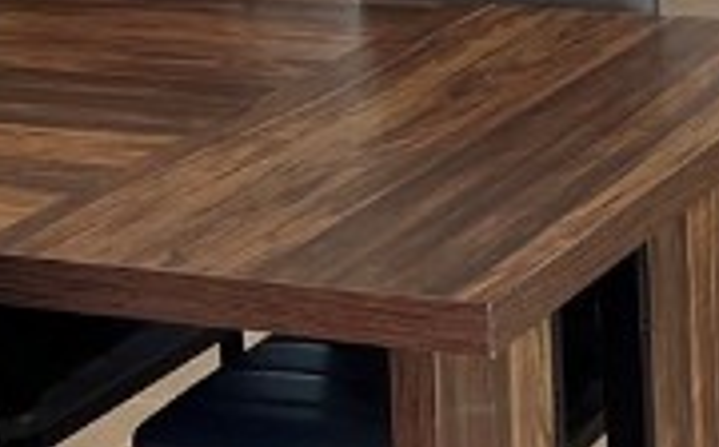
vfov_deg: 7.9
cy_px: -455
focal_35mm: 157
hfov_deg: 13.1
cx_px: 783
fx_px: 3073
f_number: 1.6
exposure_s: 1/120
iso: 125
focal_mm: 5.1
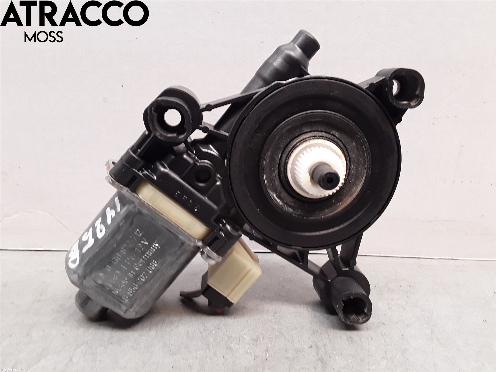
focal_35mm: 28
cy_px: 186
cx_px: 248
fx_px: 401
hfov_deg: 63.4
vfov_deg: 49.7
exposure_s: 1/50
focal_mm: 2.91
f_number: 1.9
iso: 80
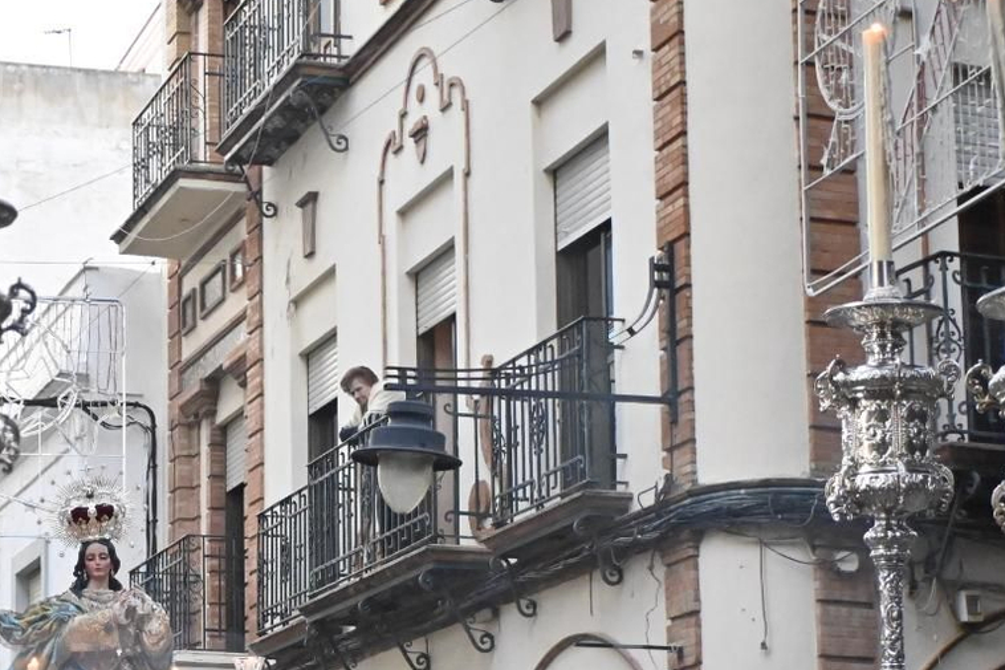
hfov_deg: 21.0
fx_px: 2651
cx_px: 90
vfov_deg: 14.2
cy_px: 606
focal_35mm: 95
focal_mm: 30
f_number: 4.8
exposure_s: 1/320
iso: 5000
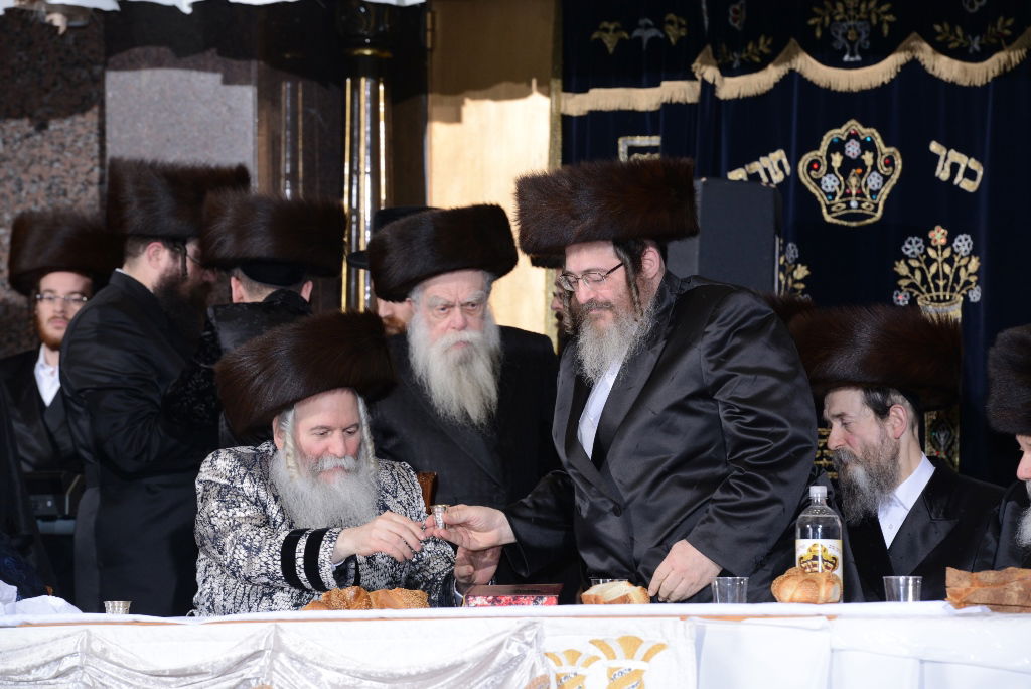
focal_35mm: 180
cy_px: 344
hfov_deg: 11.4
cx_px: 516
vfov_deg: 7.6
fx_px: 5158
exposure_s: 1/160
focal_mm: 180
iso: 640
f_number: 8
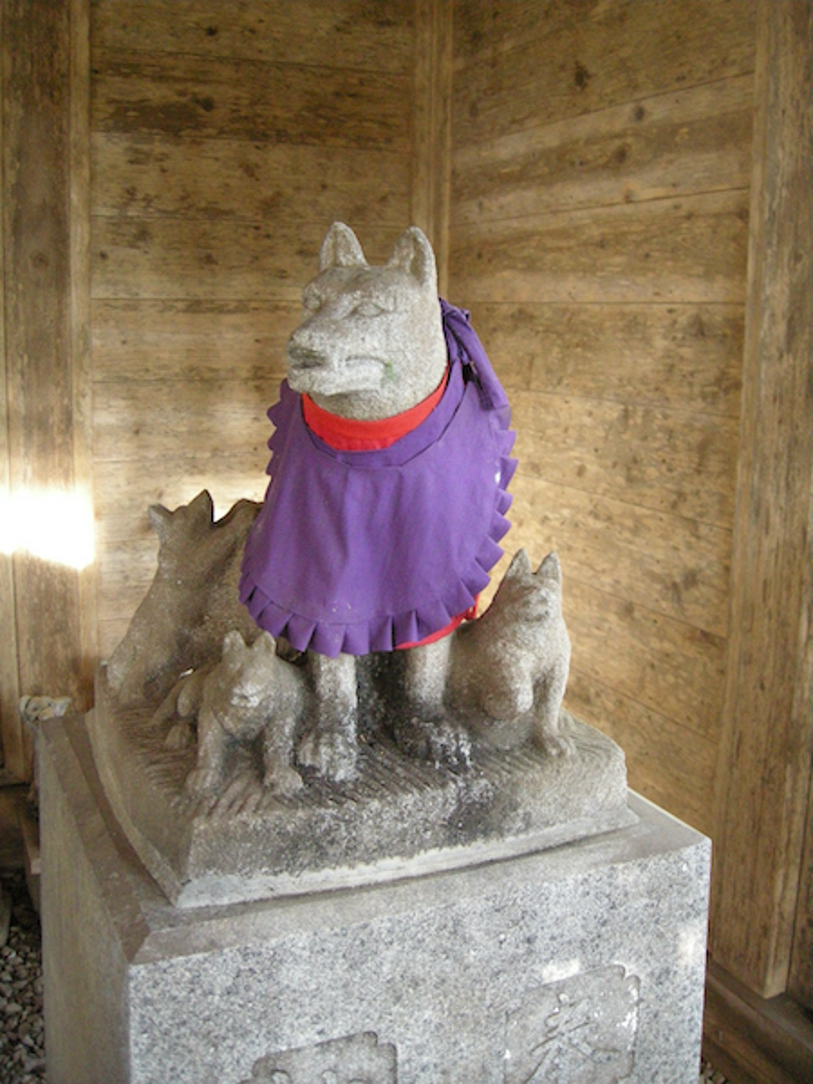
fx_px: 1127
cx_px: 406
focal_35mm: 36
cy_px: 542
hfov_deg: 39.7
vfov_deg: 51.4
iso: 534
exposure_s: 1/9.4
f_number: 3
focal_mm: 7.5
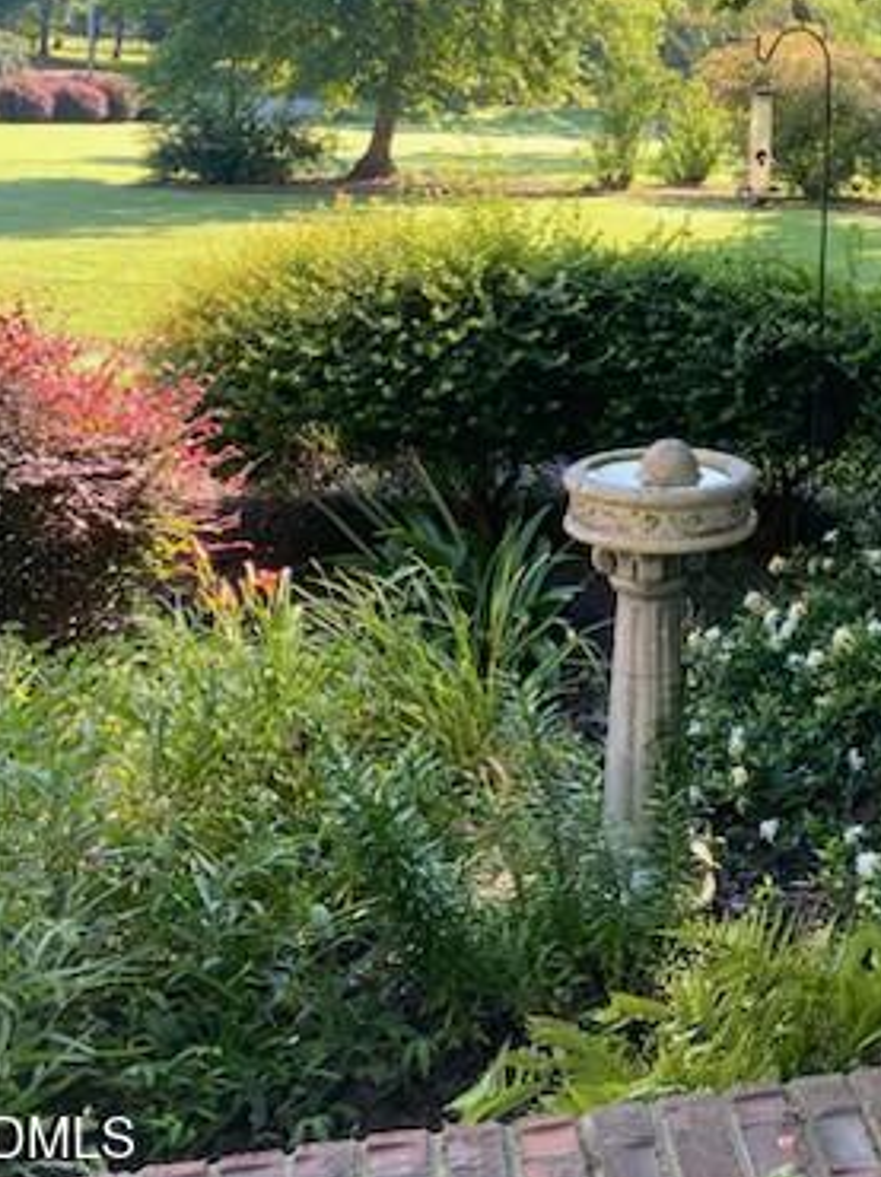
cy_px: 210
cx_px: 732
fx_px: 1529
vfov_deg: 40.1
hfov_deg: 31.2
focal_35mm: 45
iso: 32
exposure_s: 1/153
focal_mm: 4.25
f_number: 1.8
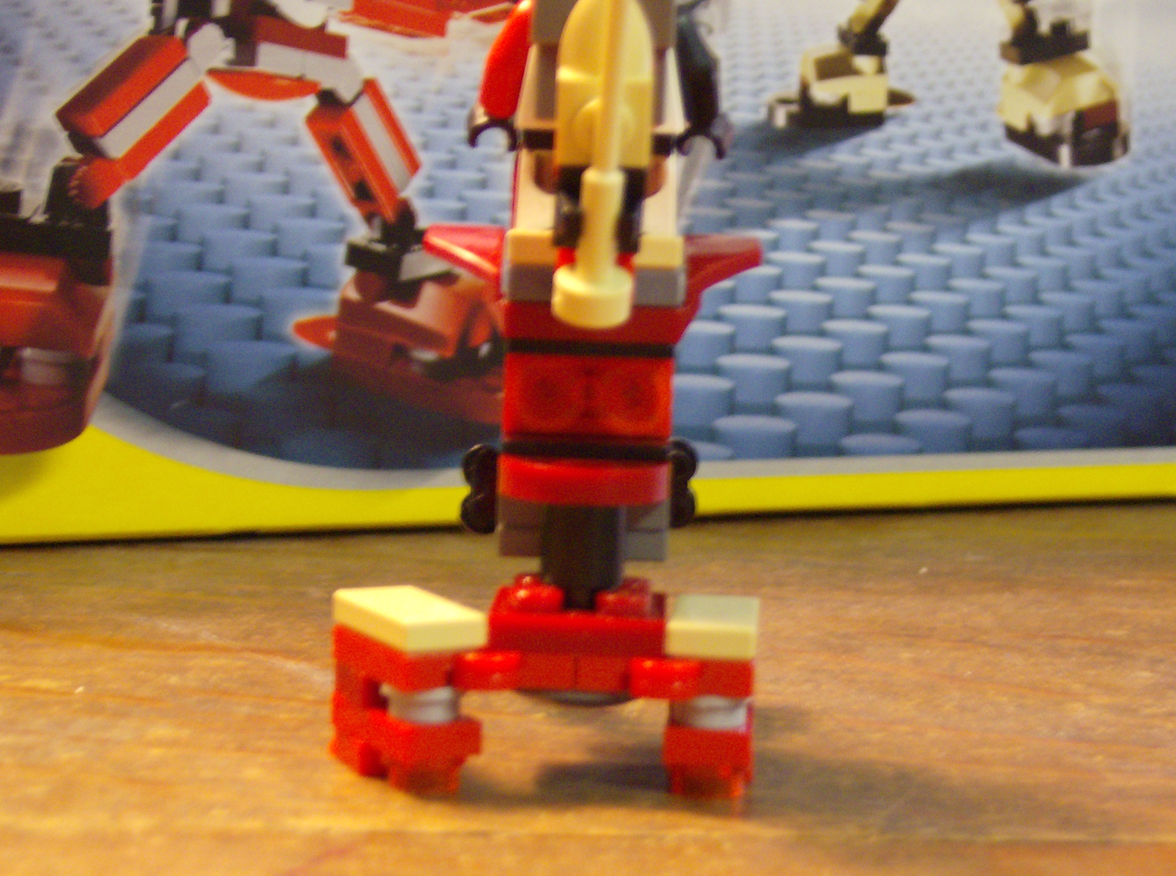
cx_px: 612
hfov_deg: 25.4
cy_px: 439
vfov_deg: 19.1
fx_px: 2610
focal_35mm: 77
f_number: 3.7
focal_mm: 11.6
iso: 200
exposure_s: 1/6.78
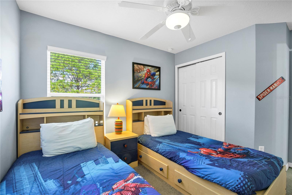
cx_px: 146
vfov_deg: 77.3
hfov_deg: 100.4
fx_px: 122
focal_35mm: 15
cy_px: 98
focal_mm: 10
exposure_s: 1/4
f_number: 10
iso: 200
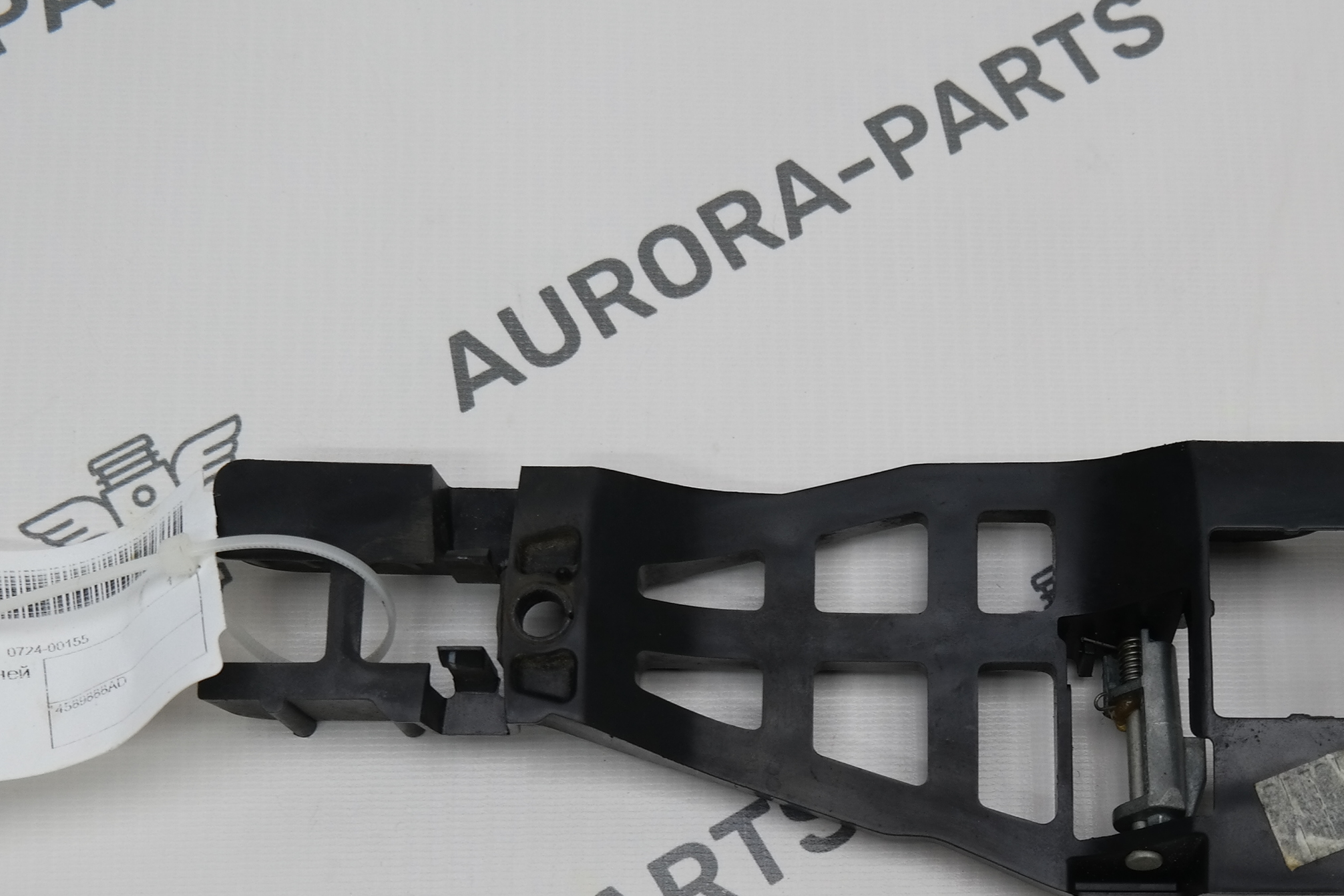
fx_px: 2091
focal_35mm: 56
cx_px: 917
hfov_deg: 35.2
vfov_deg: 24.0
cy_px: 658
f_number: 3.5
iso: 100
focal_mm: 19
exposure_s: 1/80
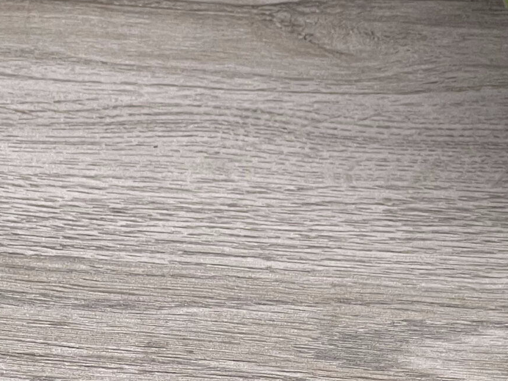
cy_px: 494
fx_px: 3345
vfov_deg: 6.5
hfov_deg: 8.7
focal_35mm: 228
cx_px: 233
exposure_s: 1/100
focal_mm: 9
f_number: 2.8
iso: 50
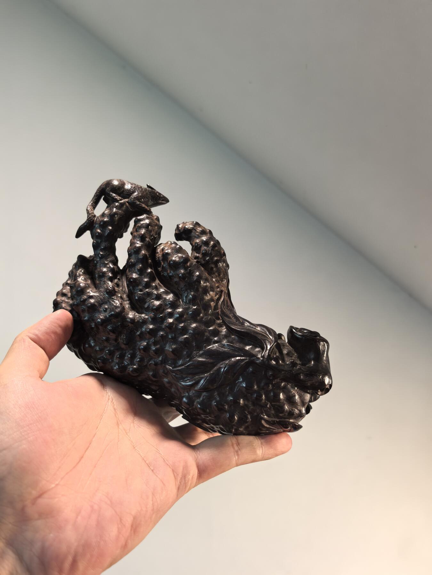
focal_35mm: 27
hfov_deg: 51.4
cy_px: 288
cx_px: 216
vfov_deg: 65.3
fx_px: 449
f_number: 2
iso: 3200
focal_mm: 6.98
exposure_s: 1/895
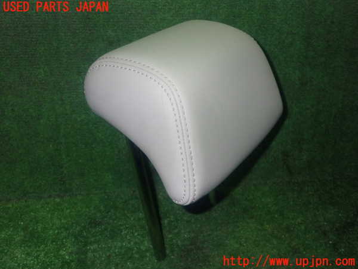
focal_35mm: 38
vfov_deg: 37.7
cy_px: 134
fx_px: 393
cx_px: 179
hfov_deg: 49.0
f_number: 8
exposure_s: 1/40
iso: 800
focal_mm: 6.83
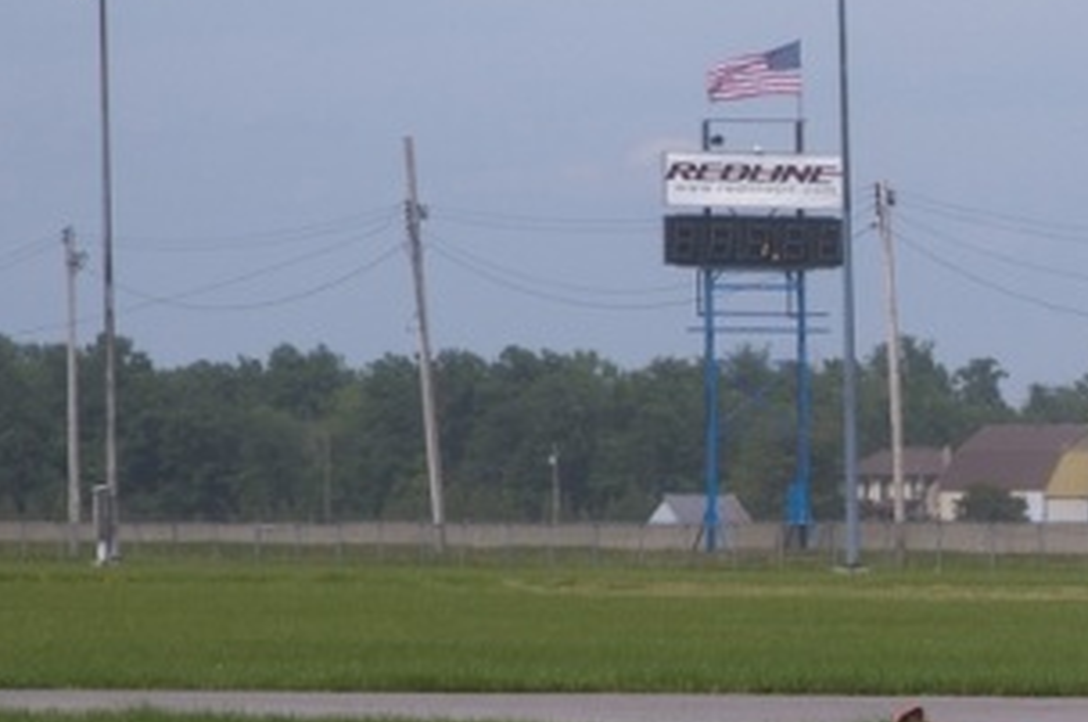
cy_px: 884
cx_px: 1795
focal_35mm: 405
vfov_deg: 3.4
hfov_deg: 5.0
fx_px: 12220
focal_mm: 80
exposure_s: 1/320
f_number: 10
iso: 200
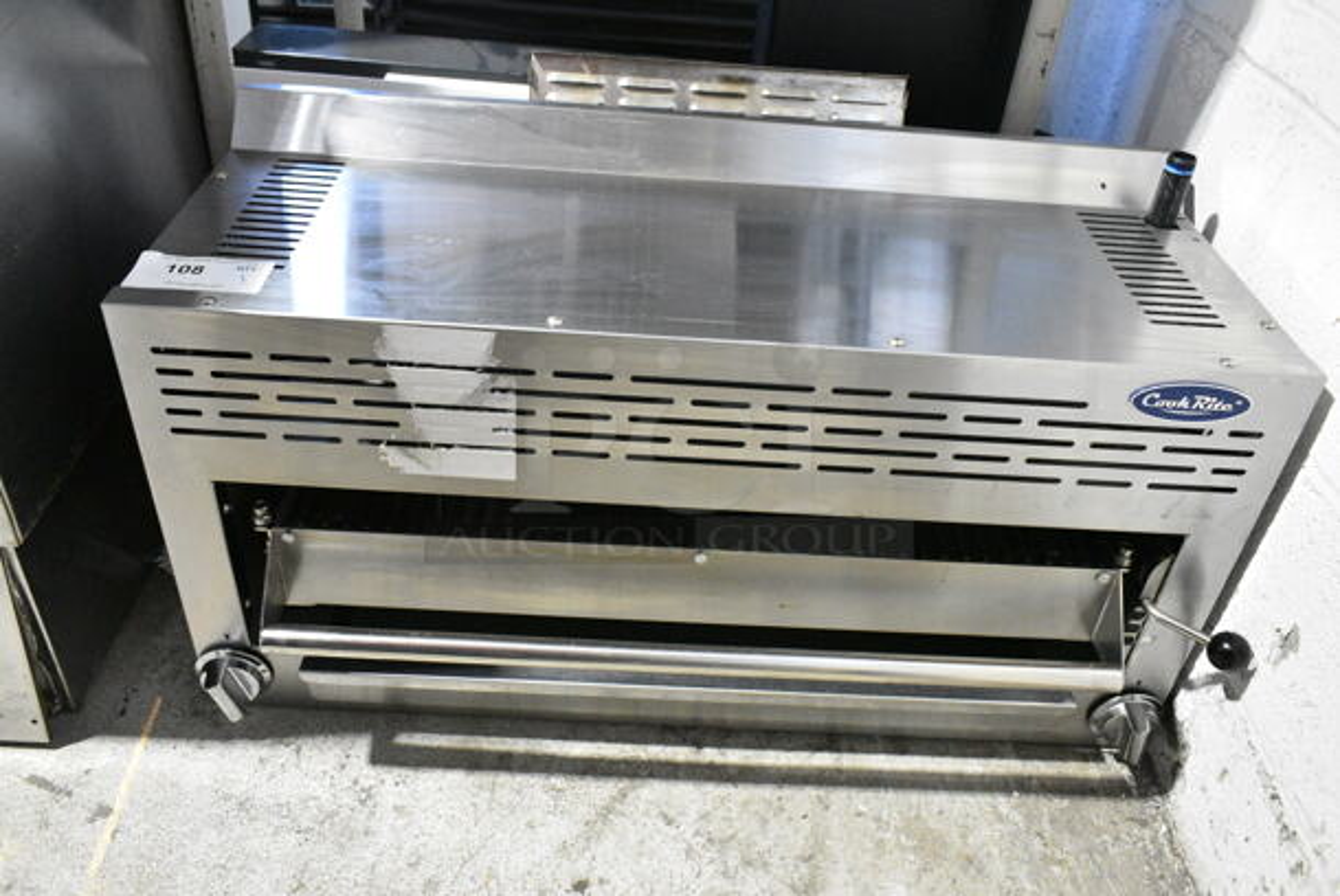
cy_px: 448
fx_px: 1118
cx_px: 670
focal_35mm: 30
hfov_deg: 61.9
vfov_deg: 43.7
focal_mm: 20
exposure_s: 1/160
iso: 6400
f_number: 6.3
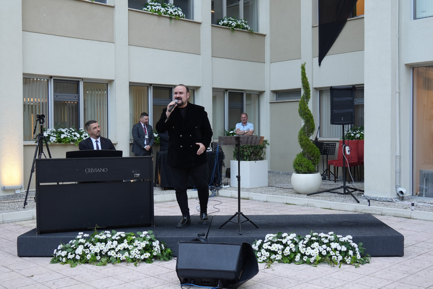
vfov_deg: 31.2
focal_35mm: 43
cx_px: 216
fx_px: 517
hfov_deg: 45.4
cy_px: 144
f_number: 4
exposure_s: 1/160
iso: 400
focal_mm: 29
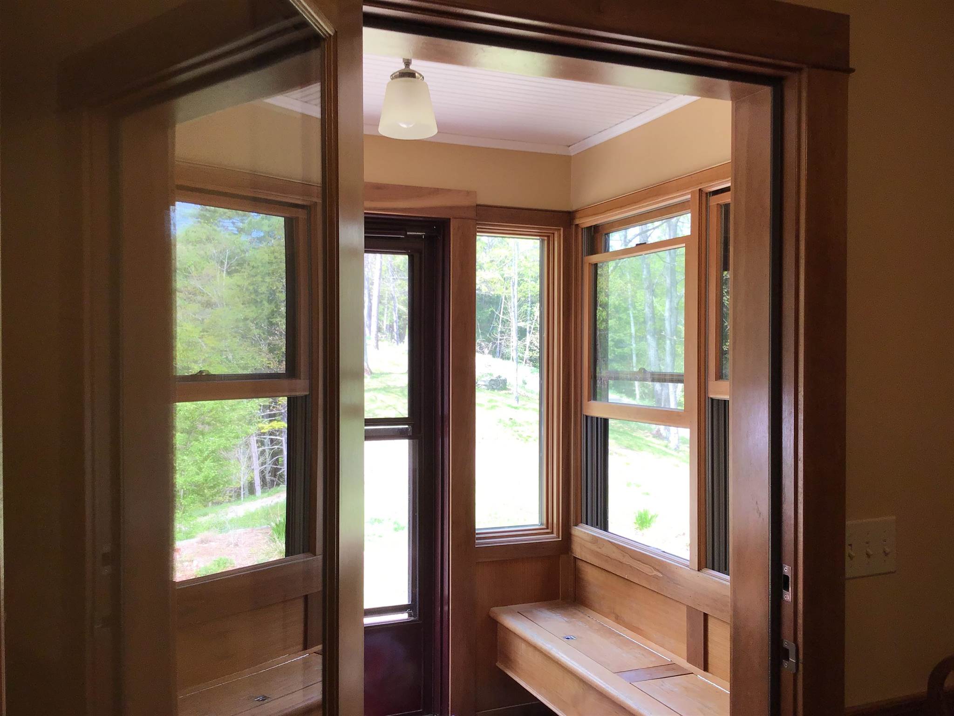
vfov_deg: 45.4
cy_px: 358
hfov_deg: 58.4
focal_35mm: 31
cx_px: 477
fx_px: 854
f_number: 2.4
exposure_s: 1/60
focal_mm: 3.3
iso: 25
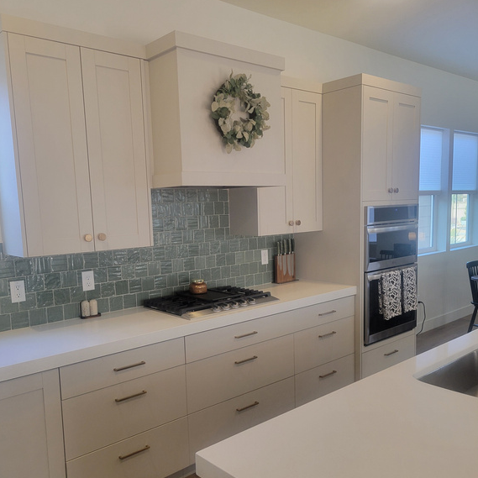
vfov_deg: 52.4
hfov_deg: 52.5
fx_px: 484
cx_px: 239
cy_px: 270
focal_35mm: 31
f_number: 1.8
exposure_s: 1/120
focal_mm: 5.4
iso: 200
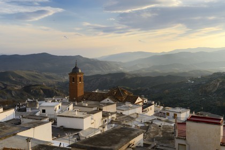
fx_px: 262
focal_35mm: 42
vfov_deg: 31.9
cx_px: 112
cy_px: 75
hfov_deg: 46.4
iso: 200
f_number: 8
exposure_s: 1/250
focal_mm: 42
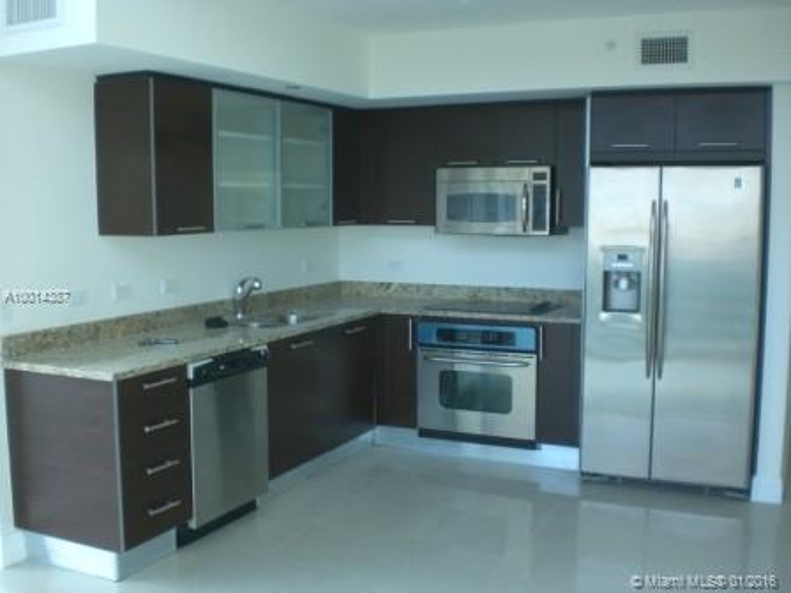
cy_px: 296
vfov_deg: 37.7
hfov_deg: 49.0
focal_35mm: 38
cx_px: 396
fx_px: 868
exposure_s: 1/100
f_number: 3.1
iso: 100
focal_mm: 6.3
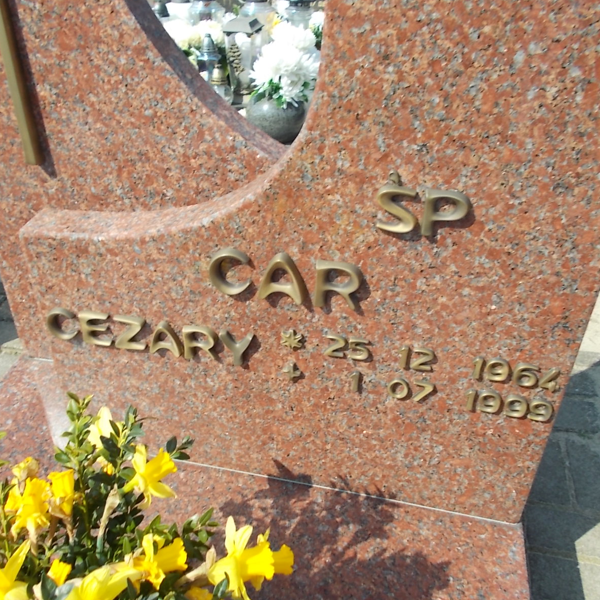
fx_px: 608
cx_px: 284
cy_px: 301
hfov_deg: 52.5
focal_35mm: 31
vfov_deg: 52.5
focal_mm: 4.6
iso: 80
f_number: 8
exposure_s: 1/80
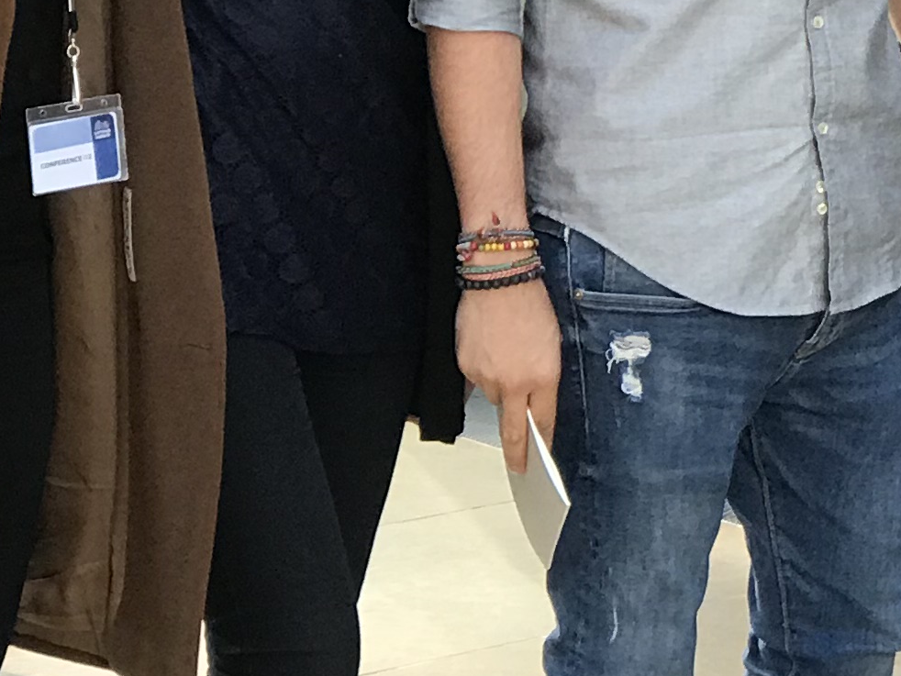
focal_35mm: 234
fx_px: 6092
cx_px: 1255
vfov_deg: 6.3
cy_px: 116
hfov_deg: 8.3
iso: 32
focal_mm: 6.6
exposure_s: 1/50
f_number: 2.8
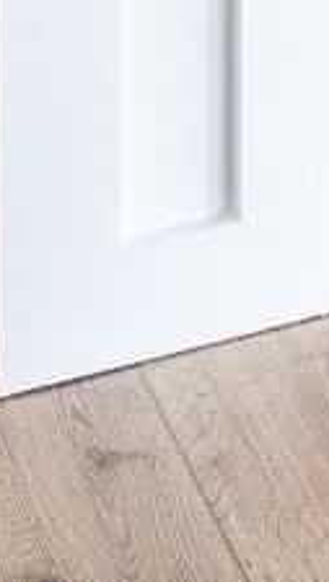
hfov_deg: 5.0
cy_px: -697
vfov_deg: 9.4
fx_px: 3233
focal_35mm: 209
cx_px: 1456
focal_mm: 30
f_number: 4
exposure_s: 1/20
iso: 500
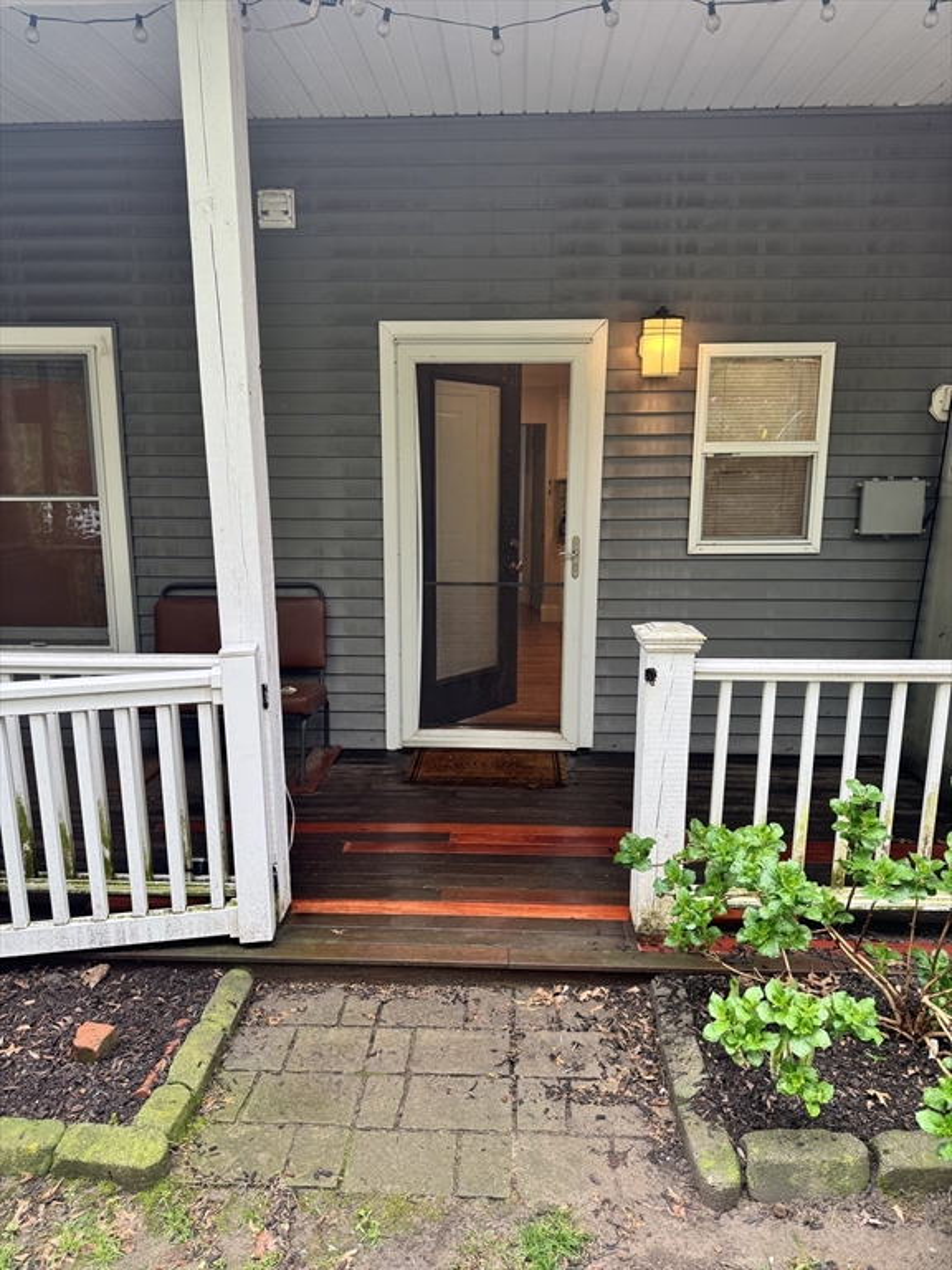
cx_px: 476
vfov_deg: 71.6
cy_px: 635
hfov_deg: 56.8
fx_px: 880
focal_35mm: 24
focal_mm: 6.76
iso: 64
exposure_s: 1/121
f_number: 1.78
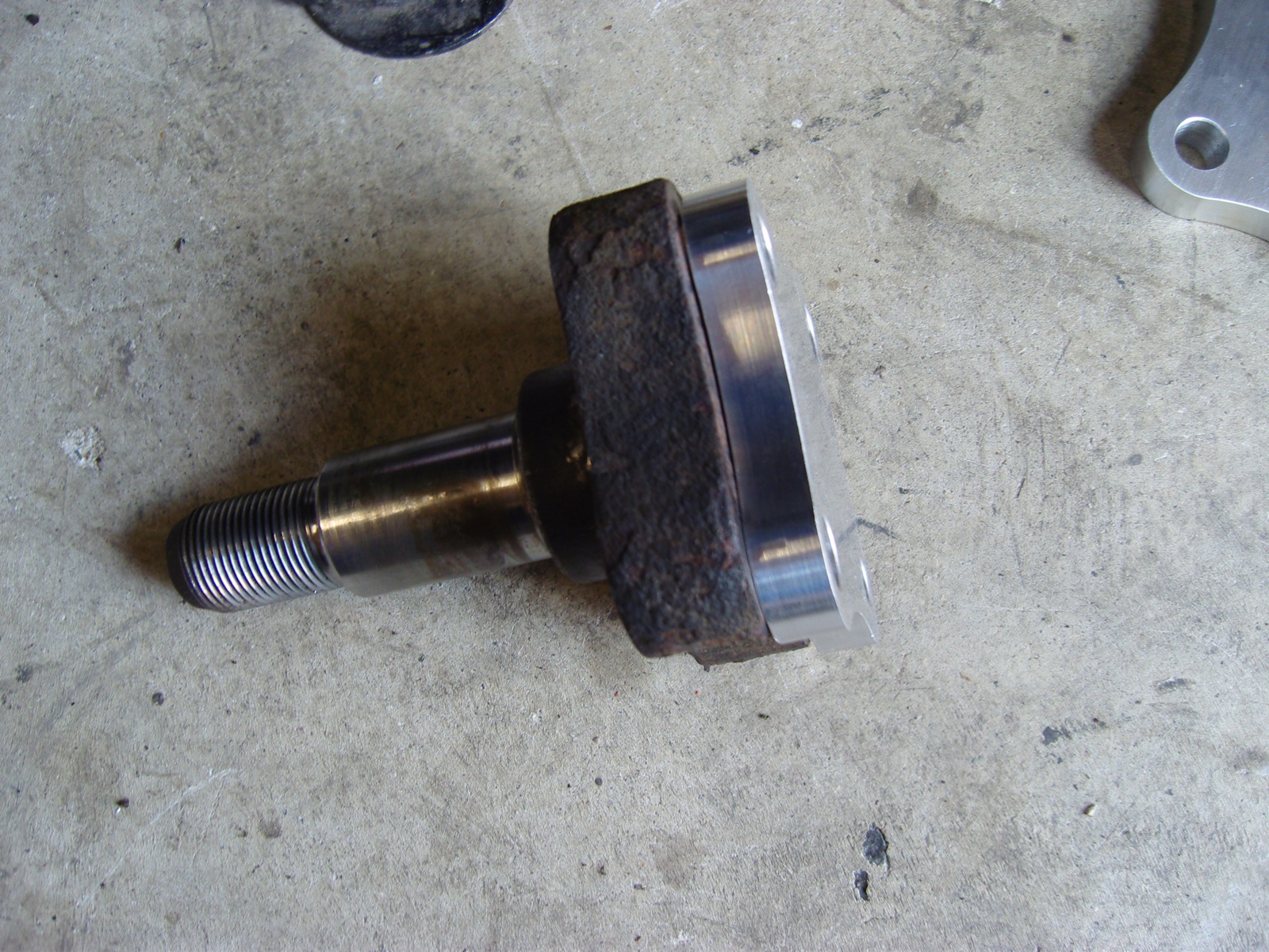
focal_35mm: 34
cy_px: 476
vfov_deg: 41.8
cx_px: 634
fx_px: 1246
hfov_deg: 54.0
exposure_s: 1/40
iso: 125
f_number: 2.8
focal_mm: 7.3
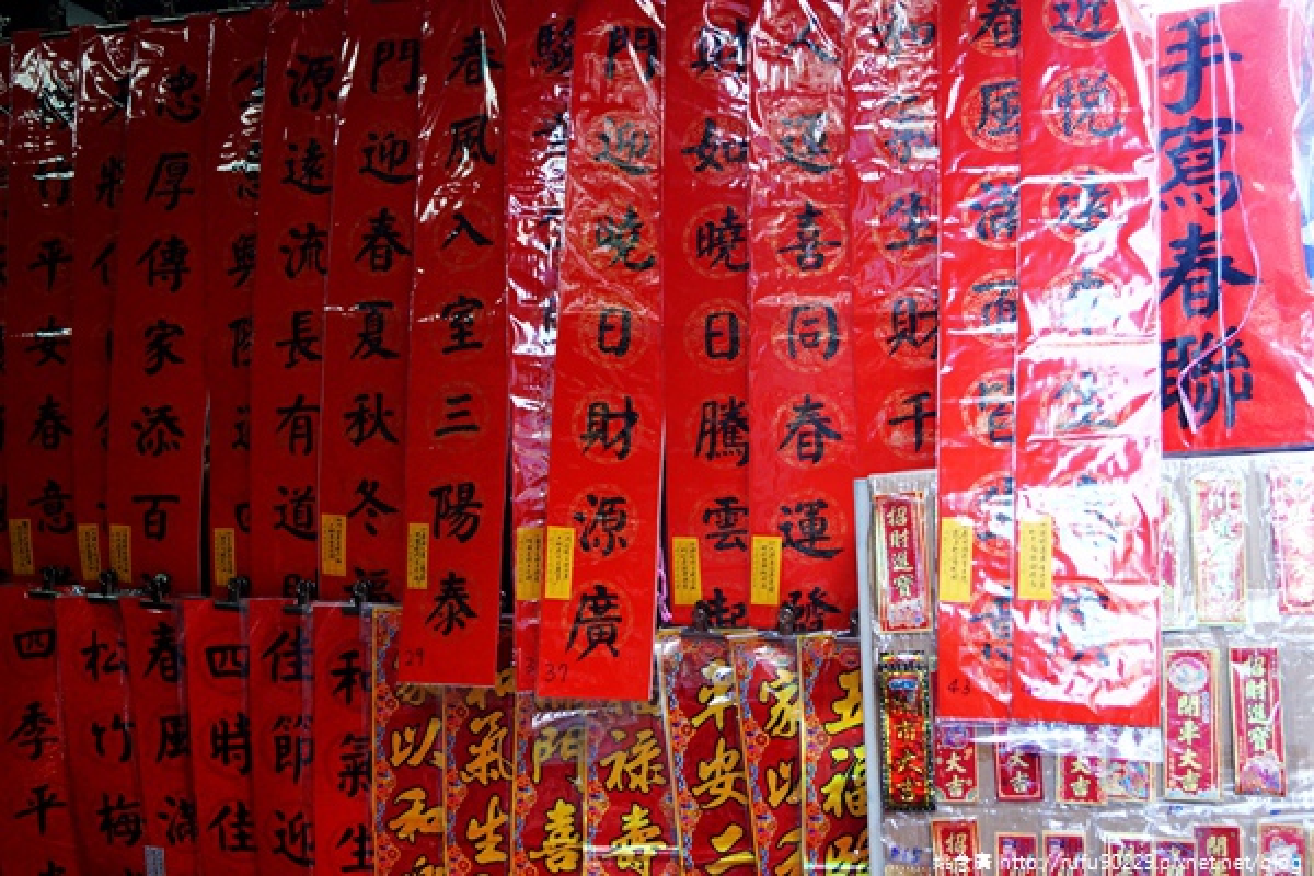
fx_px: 1533
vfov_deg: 31.9
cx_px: 657
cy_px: 438
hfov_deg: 46.4
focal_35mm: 42
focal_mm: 28
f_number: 4.5
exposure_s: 1/160
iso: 500
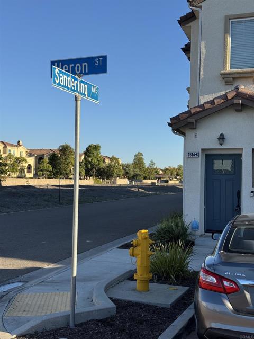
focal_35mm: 48
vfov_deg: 39.7
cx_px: 127
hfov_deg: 30.3
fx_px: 470
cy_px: 170
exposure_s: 1/3425
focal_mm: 6.76
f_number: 1.78
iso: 64
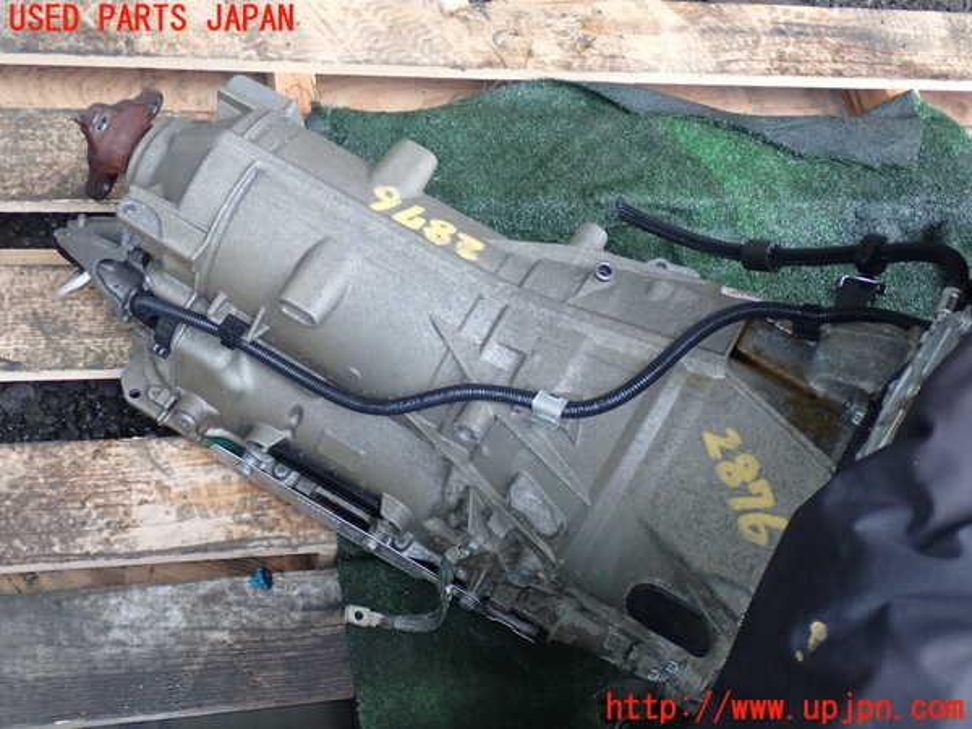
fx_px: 1320
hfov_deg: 40.4
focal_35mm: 47
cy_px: 364
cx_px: 486
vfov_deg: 30.9
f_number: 3.1
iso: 200
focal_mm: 8.4
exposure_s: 1/50
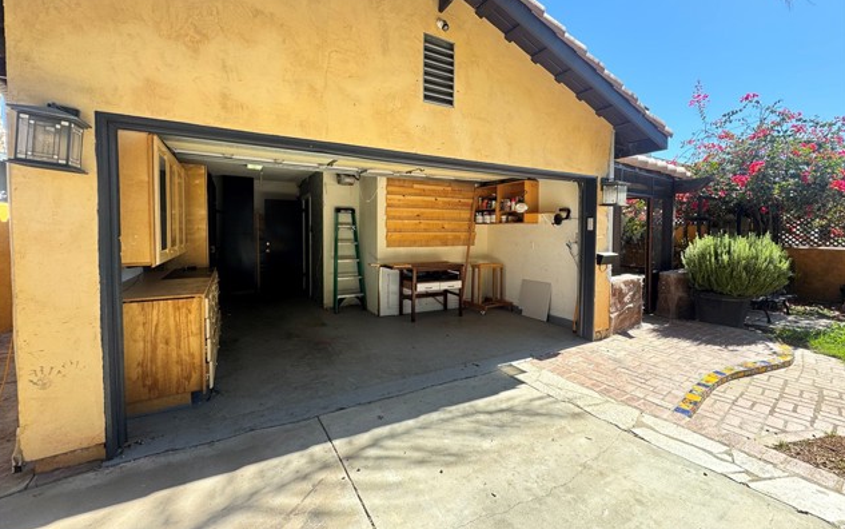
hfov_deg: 101.4
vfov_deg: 74.7
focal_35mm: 15
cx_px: 423
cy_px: 242
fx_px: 346
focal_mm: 2.22
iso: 40
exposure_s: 1/199
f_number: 2.2
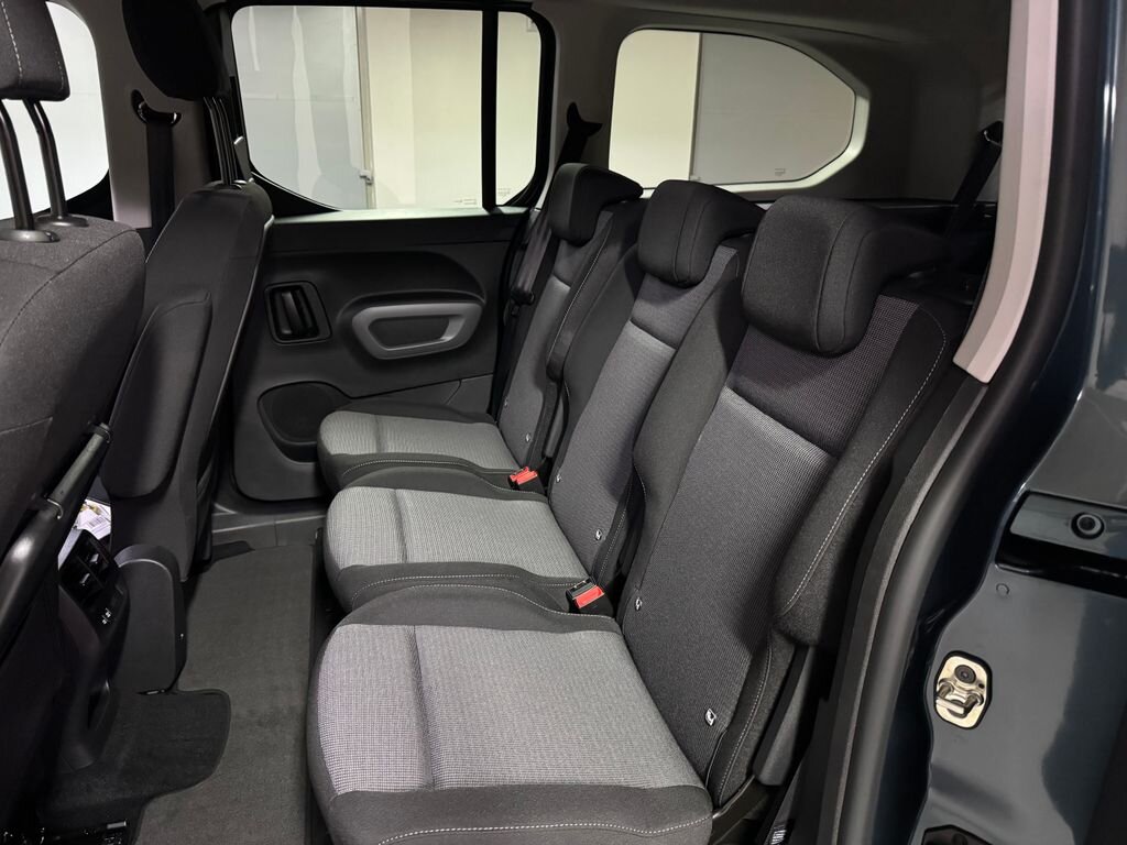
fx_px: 781
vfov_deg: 56.8
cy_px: 422
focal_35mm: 24
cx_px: 564
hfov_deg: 71.6
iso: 1000
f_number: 1.78
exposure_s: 1/33
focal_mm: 6.76
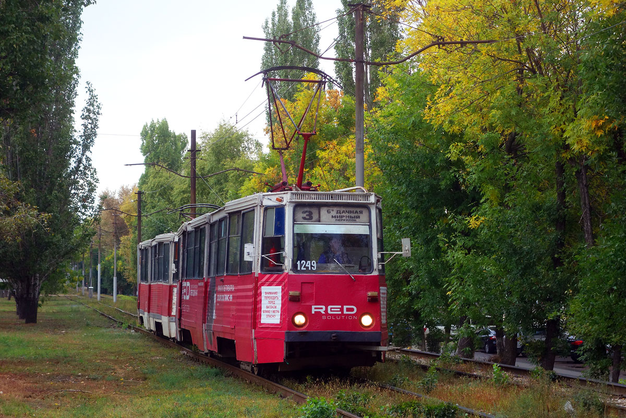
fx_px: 1443
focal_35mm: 83
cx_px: 313
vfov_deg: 16.5
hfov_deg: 24.5
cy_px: 209
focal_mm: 30.81
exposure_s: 1/500
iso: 400
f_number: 4.5
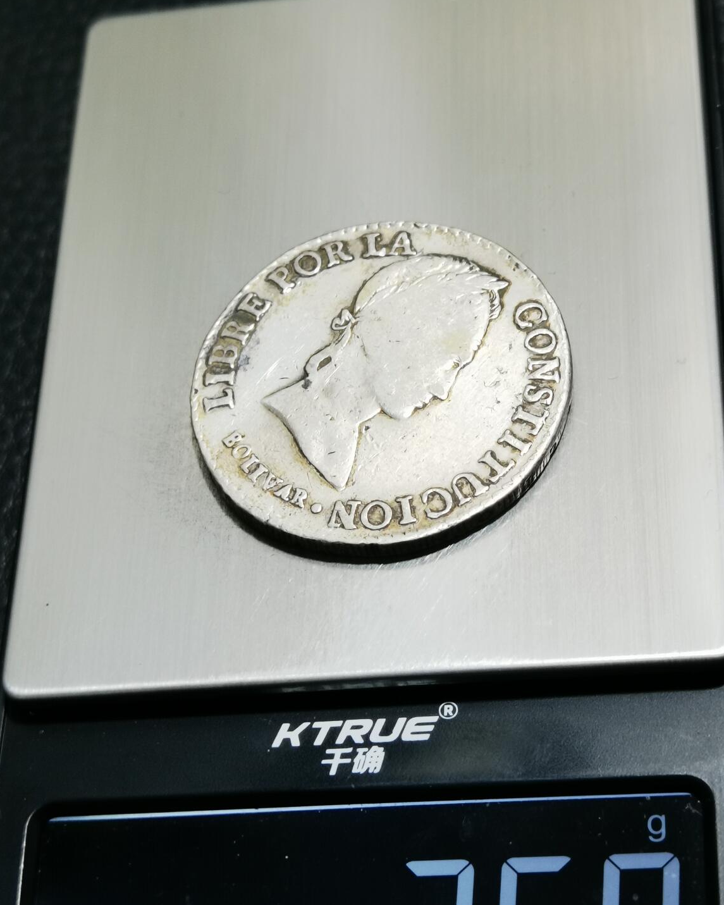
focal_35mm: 70
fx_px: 1875
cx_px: 403
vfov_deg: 27.1
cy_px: 471
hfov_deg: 21.8
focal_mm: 6.67
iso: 125
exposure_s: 1/100
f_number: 1.9
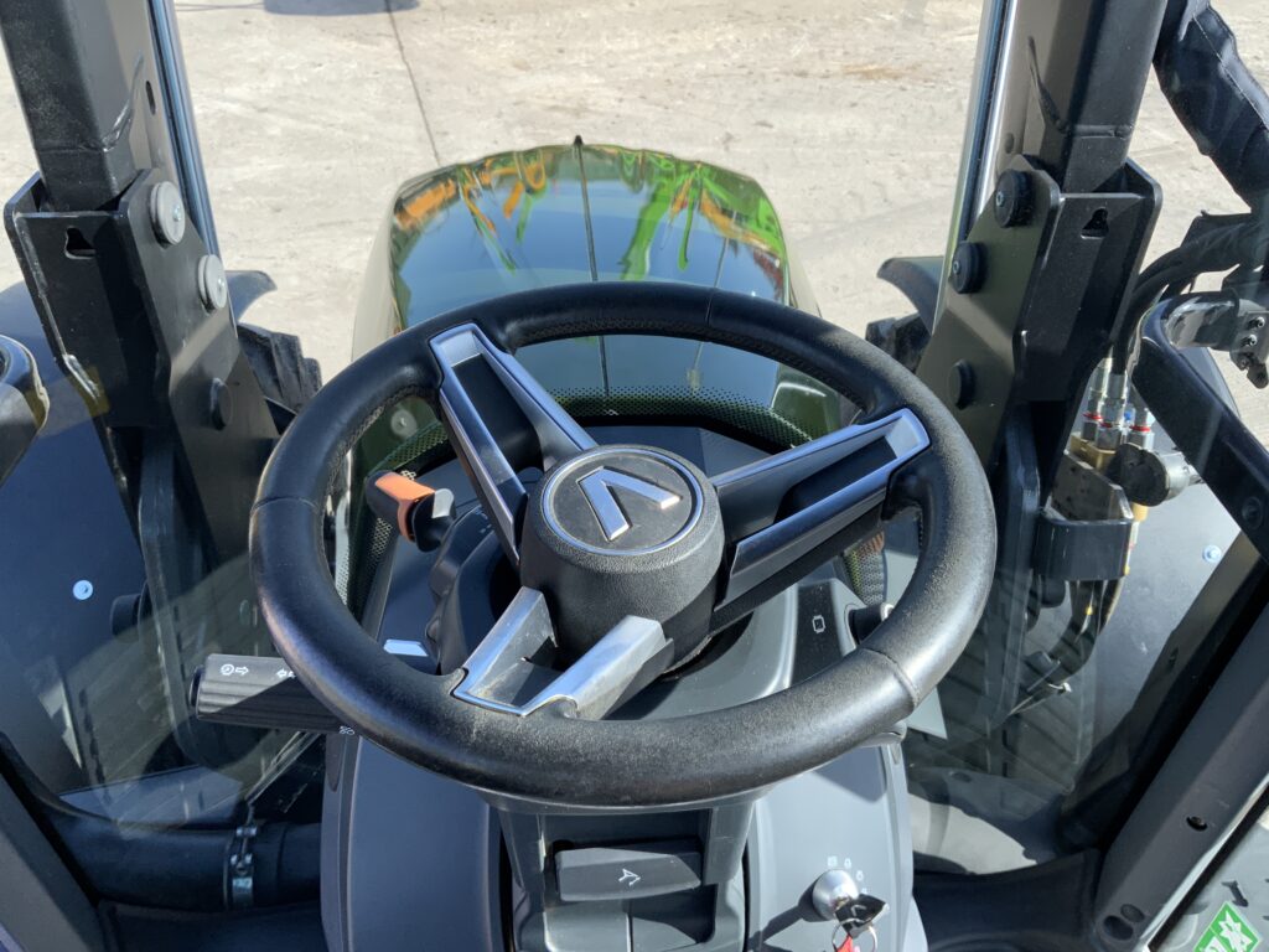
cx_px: 634
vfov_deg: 48.2
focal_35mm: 29
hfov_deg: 61.7
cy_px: 476
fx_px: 1063
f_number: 1.8
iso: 16
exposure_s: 1/386
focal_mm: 3
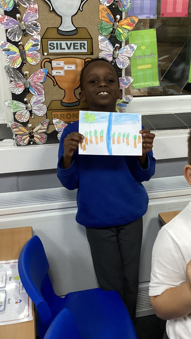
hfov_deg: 25.8
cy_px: 169
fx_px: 414
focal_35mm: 46
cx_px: 130
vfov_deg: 44.6
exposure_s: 1/40
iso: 250
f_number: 2.4
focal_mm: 3.3
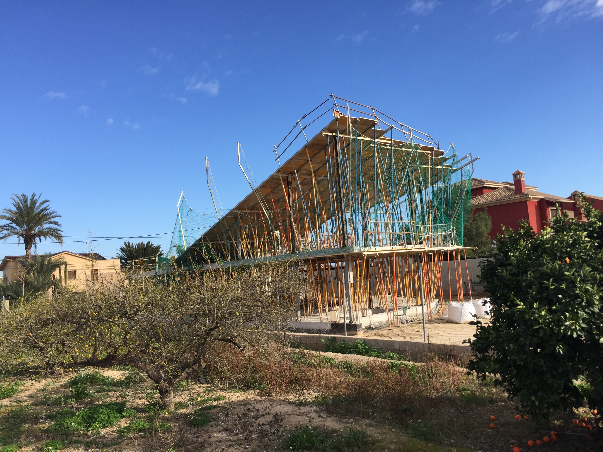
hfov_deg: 61.7
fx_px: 505
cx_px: 302
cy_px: 226
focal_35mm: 29
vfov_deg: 48.2
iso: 32
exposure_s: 1/1364
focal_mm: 4.15
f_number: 2.2
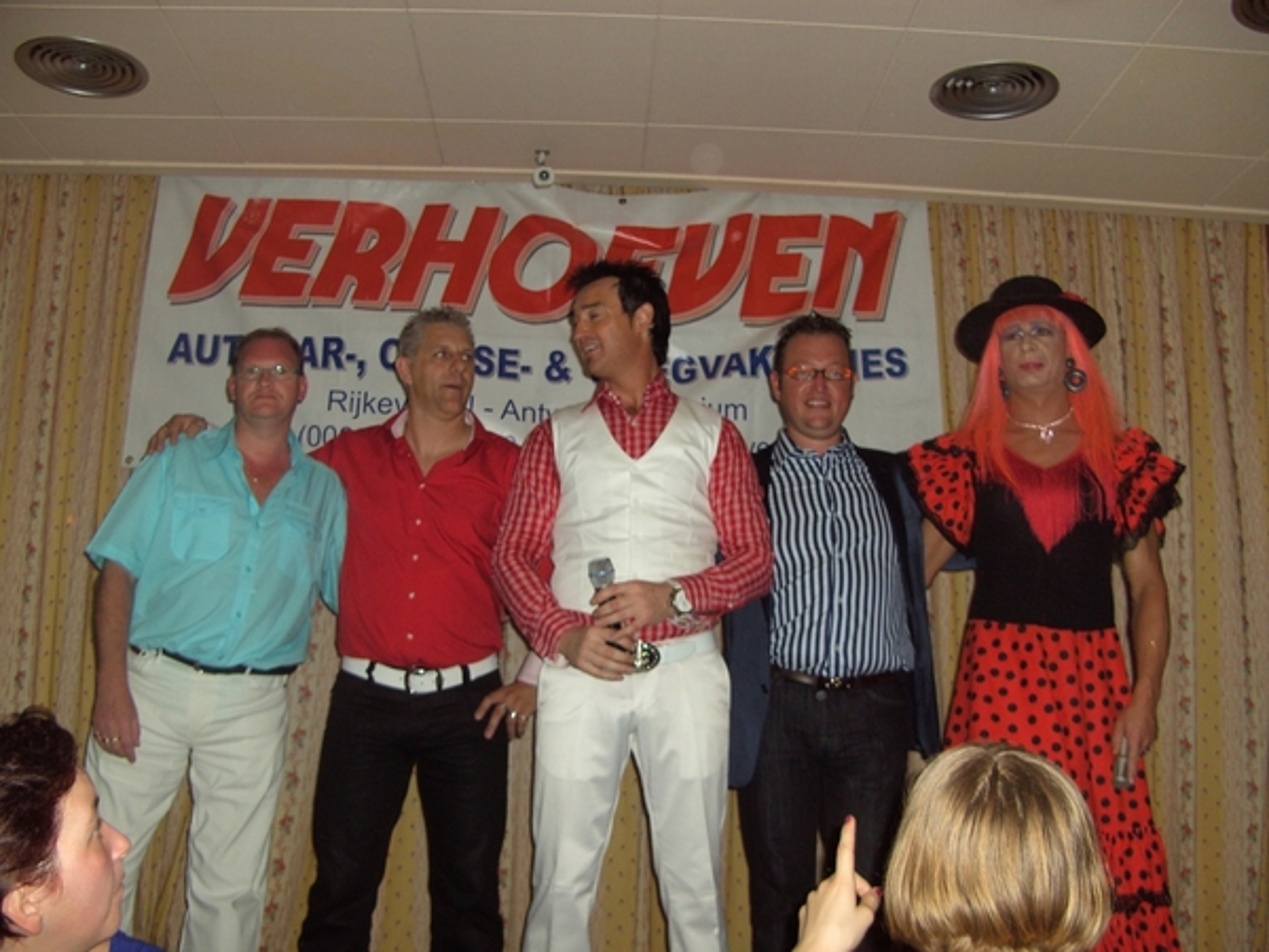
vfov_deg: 38.7
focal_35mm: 37
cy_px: 476
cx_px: 634
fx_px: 1356
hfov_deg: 50.1
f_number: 2.8
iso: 100
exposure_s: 1/50
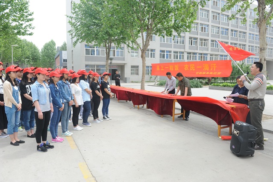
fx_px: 182
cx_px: 136
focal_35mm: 24
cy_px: 91
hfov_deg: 73.8
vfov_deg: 53.1
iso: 320
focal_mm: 24
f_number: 8
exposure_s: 1/200
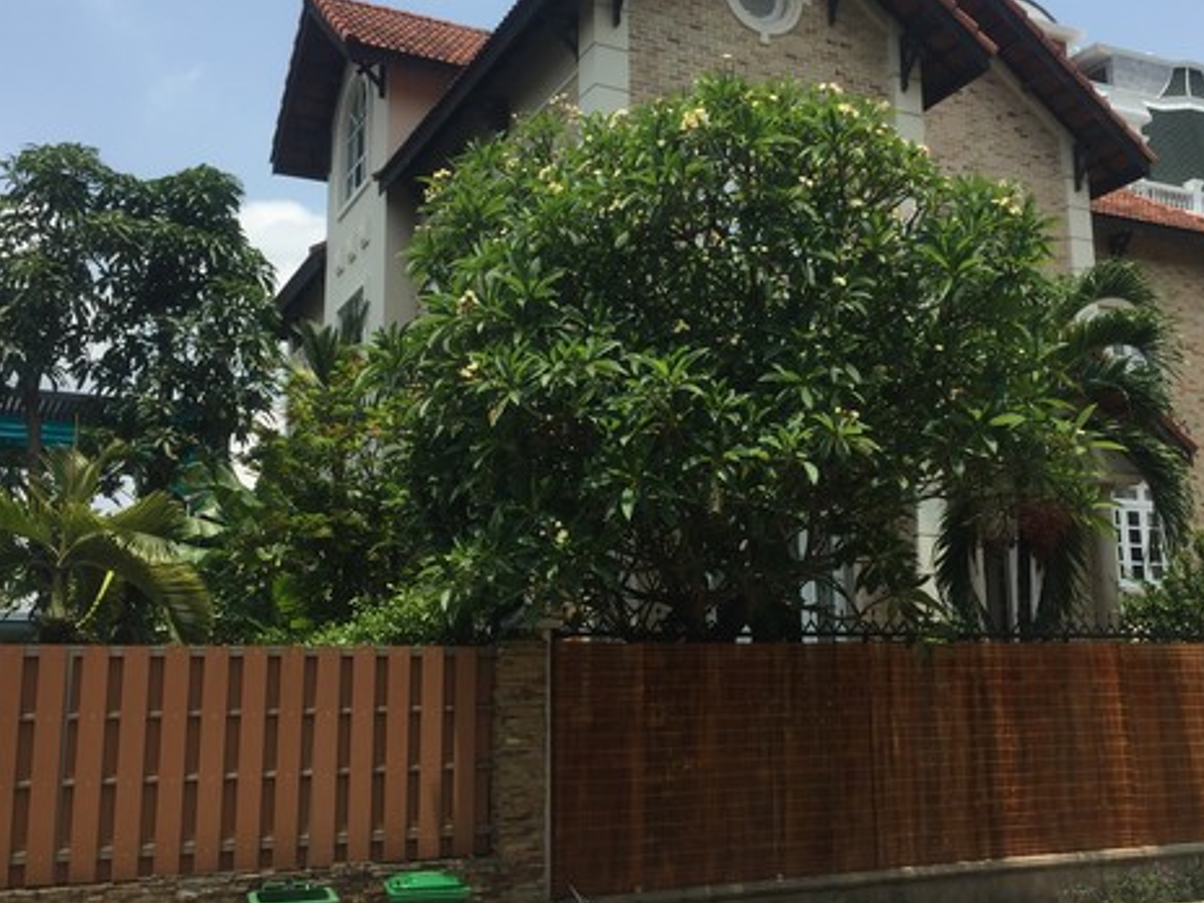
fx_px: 1391
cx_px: 703
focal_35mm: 40
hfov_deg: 46.6
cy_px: 436
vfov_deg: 36.0
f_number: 2.2
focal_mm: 4.15
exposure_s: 1/1799
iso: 32
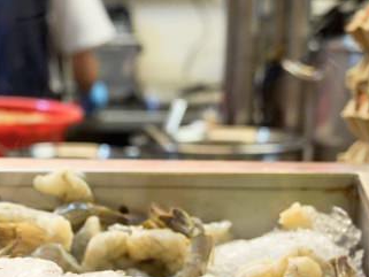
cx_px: -33
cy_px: 329
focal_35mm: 133
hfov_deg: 14.5
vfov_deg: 10.9
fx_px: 1422
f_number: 4
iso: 1600
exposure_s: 1/160
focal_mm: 37.1
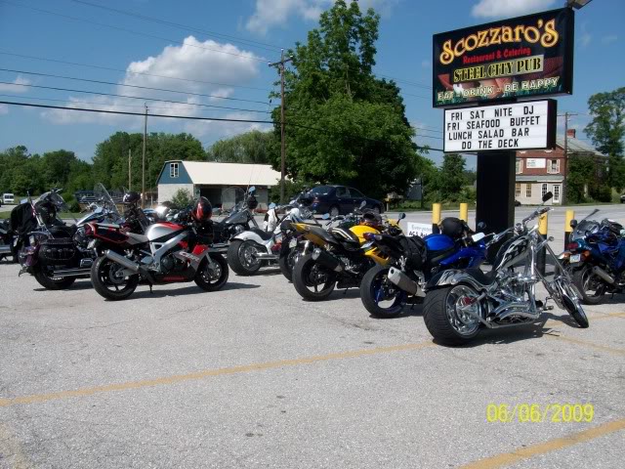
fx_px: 614
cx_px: 312
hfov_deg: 54.0
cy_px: 234
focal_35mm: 34
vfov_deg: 41.8
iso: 64
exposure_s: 1/574
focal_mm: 5.7
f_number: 5.5
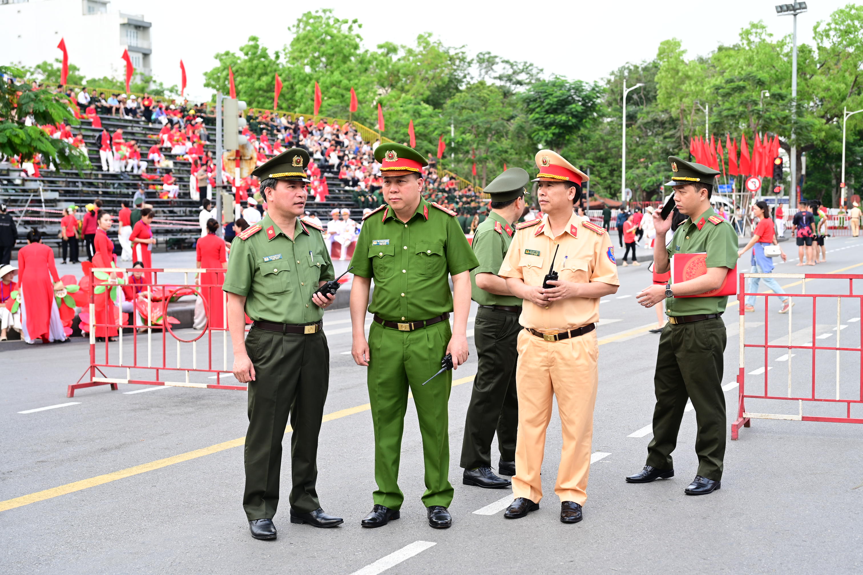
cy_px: 288
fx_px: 1199
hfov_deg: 39.6
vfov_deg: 27.0
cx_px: 432
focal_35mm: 50
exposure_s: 1/100
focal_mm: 50
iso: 100
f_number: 4
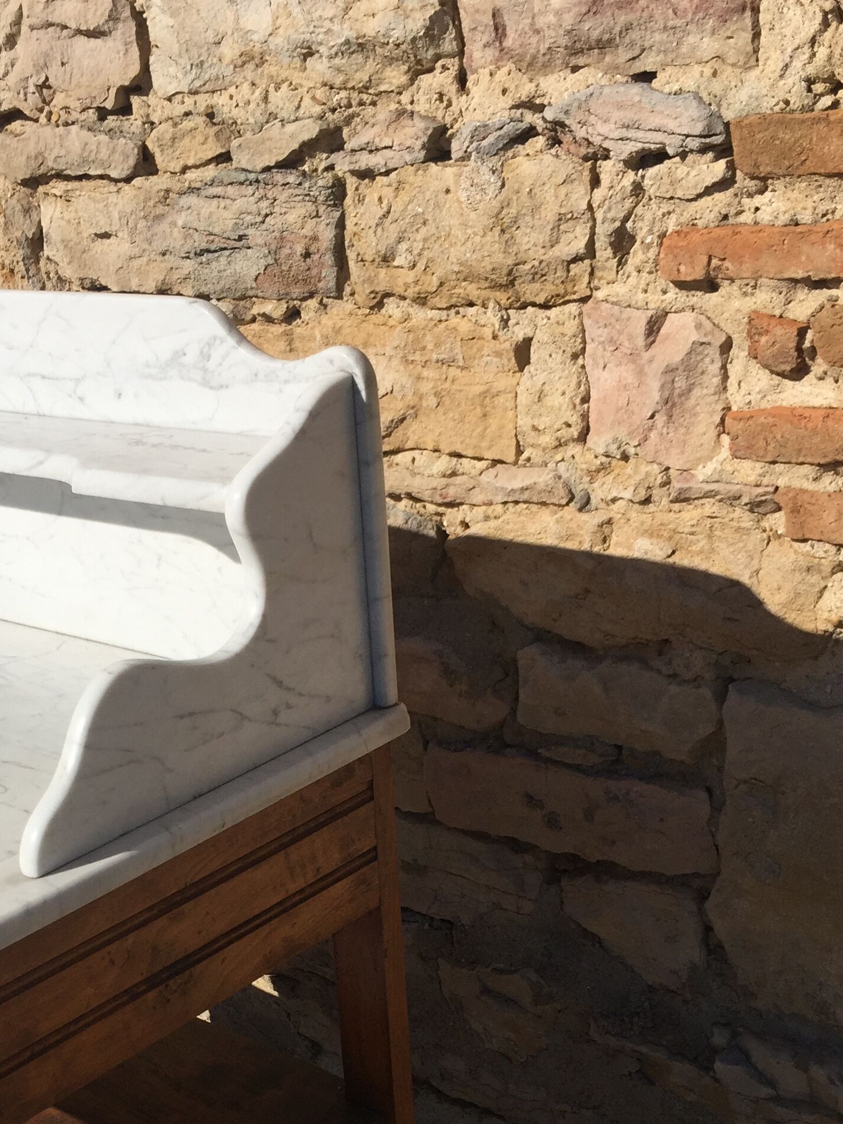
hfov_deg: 28.9
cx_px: 260
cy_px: 913
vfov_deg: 36.8
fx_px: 1623
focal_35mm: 50
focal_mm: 4.15
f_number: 2.2
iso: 32
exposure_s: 1/4405
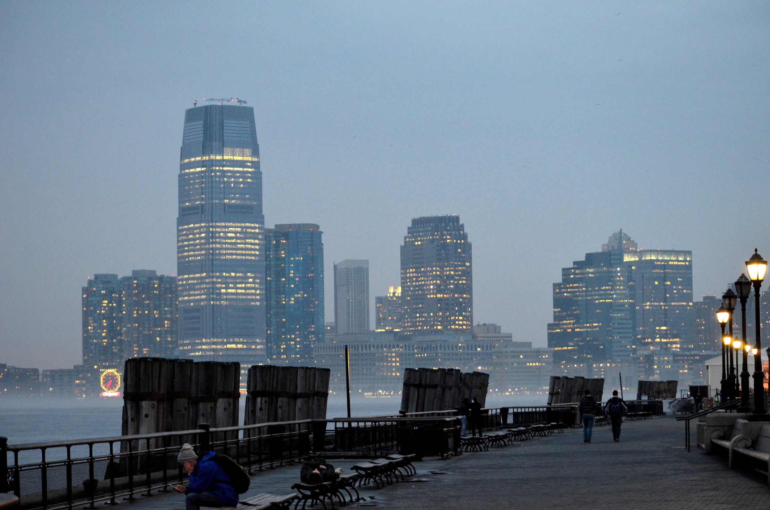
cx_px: 385
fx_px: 2305
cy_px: 255
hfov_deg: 19.0
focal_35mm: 108
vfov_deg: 12.6
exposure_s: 1/30
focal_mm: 72
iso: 2500
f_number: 4.5
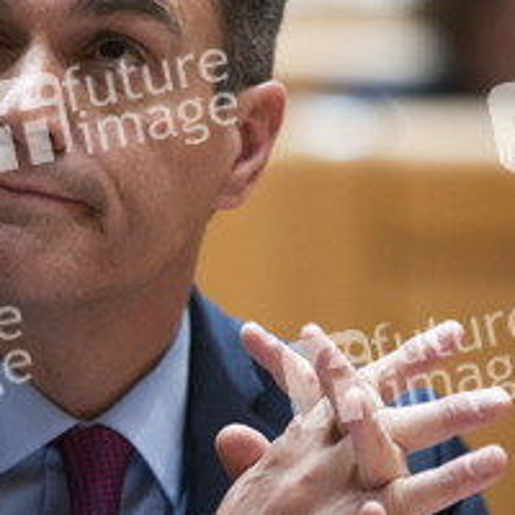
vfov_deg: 3.7
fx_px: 7942
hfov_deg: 3.7
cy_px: 239
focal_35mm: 472
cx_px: 182
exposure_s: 1/160
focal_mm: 185
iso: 800
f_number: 2.8
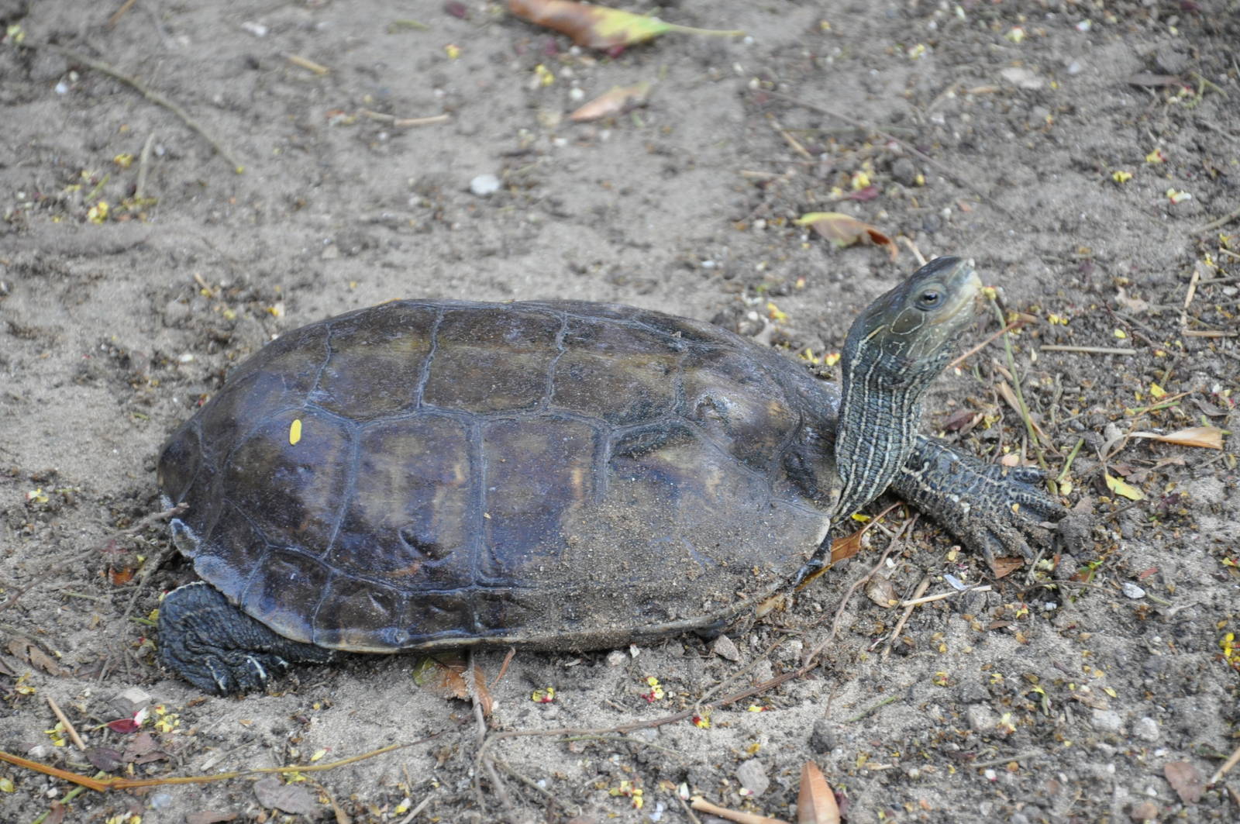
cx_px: 620
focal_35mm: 158
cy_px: 412
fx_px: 5419
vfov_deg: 8.7
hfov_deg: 13.1
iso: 800
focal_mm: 105
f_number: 5.6
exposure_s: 1/125
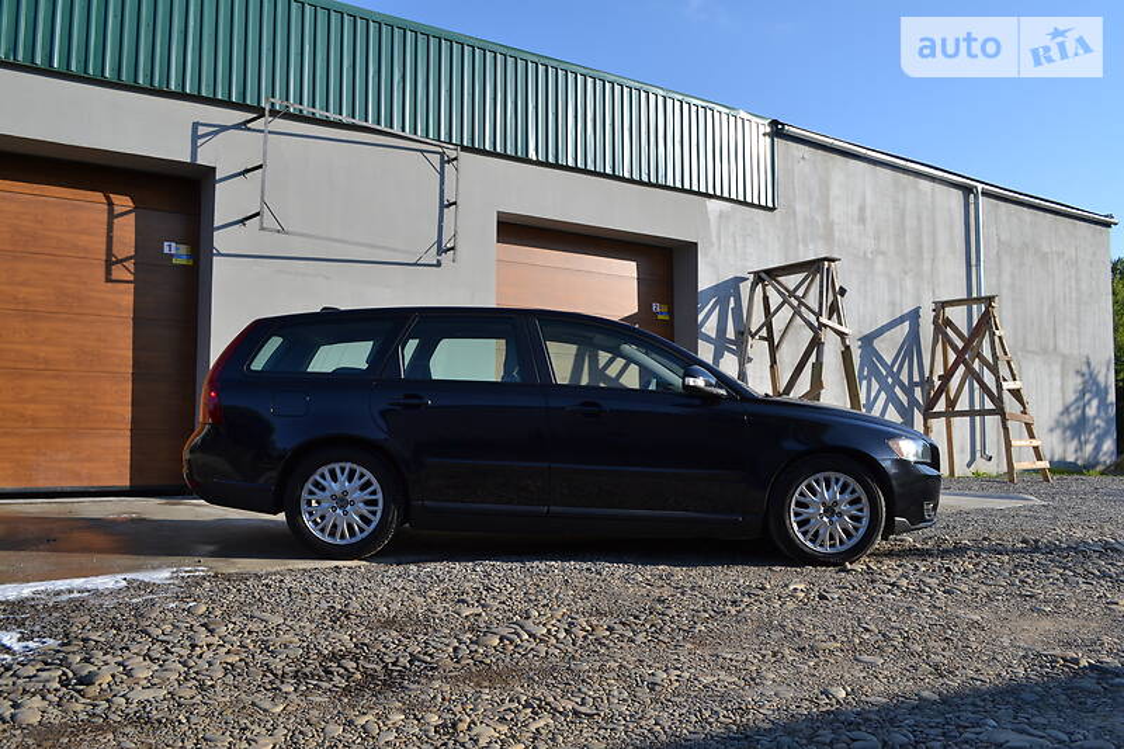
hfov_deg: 61.9
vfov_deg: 43.6
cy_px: 374
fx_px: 936
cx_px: 562
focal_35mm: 30
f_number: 7.1
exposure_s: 1/200
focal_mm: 20
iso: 100
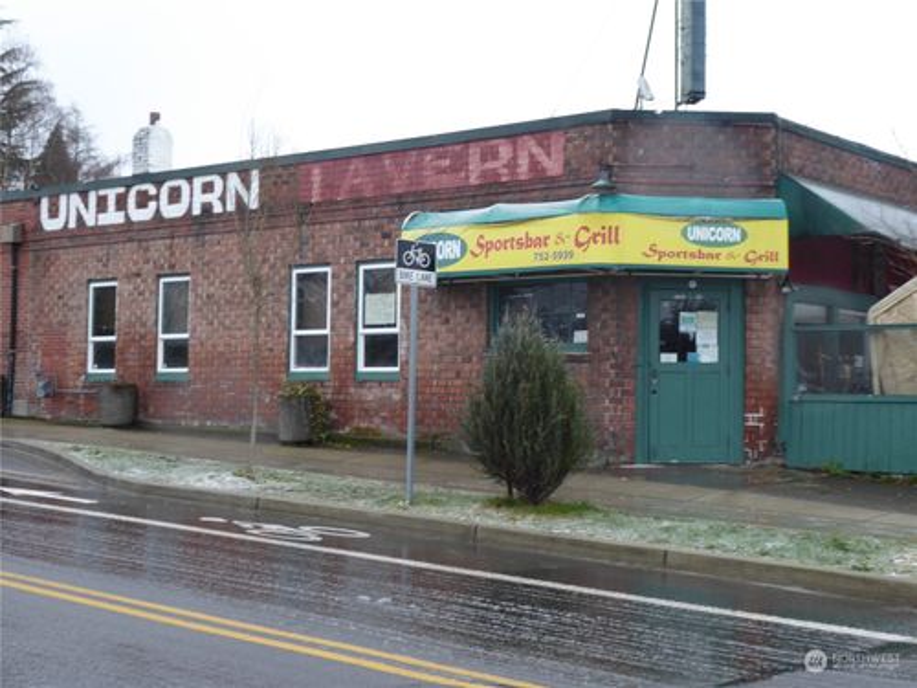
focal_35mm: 57
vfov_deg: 25.7
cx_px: 458
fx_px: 1510
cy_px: 344
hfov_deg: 33.8
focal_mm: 9.6
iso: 80
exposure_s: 1/60
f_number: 4.1
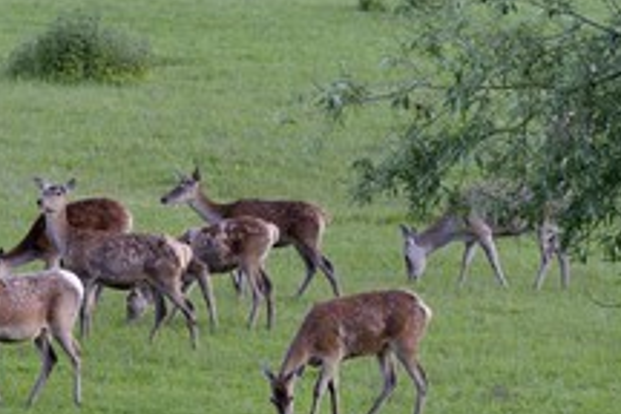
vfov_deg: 3.5
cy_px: 328
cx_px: 155
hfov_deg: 5.3
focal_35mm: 389
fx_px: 6710
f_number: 6.3
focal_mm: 200
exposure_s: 1/250
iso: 800
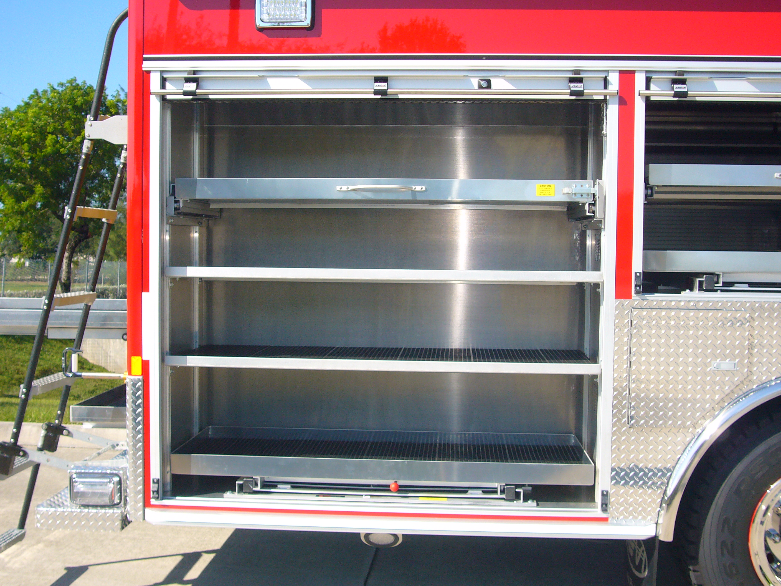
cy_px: 293
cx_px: 390
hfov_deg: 44.8
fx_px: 948
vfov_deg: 34.3
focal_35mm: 42
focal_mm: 6.9
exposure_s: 1/160
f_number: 7.1
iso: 80
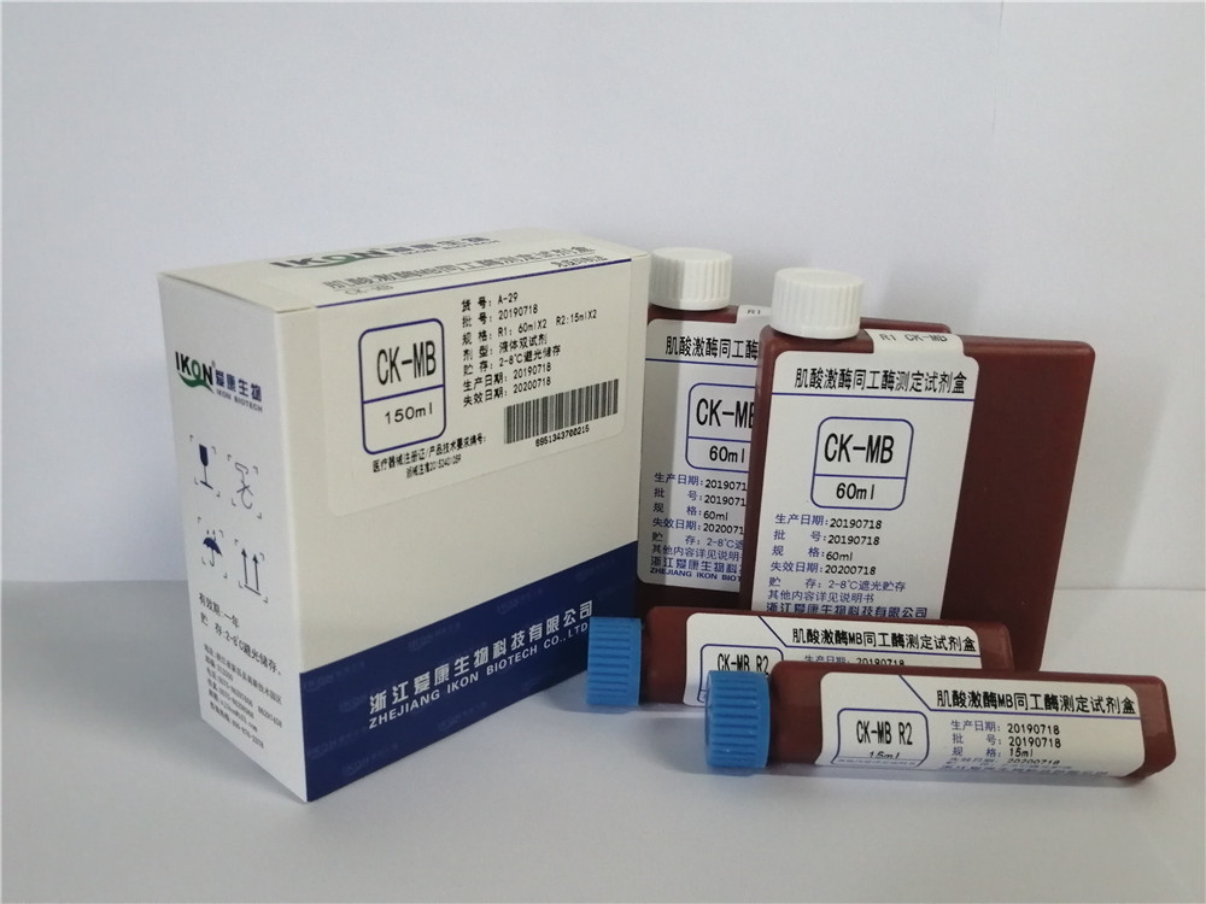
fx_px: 1115
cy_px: 452
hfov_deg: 56.8
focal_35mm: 32
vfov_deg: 44.2
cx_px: 603
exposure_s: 1/33.3
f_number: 1.8
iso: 250
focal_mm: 3.64
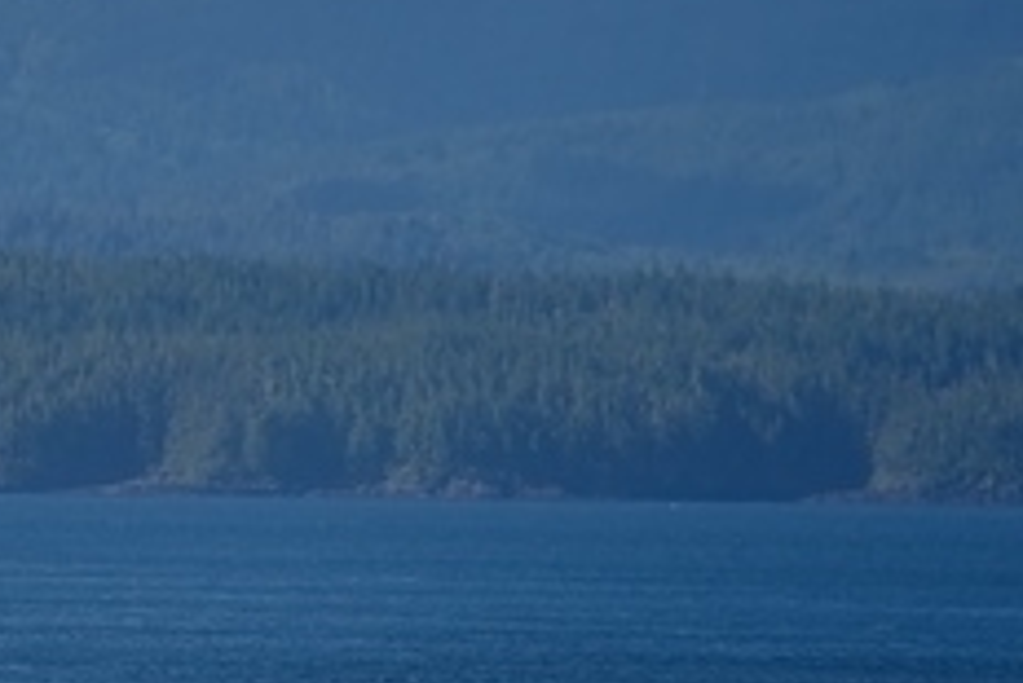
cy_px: -159
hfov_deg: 3.1
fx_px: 18851
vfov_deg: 2.1
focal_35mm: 663
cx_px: -1411
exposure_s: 1/250
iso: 100
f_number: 10
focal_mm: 120
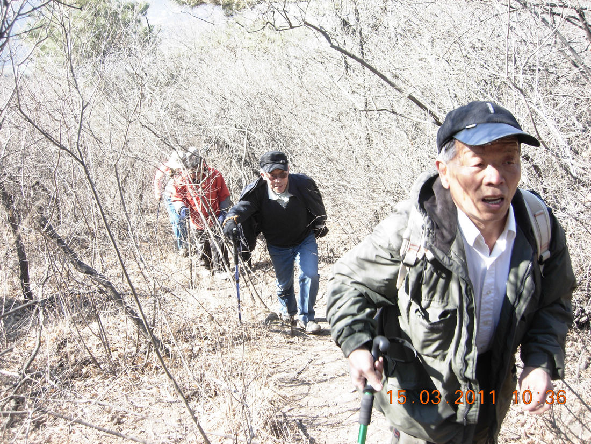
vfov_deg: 39.7
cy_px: 222
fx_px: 615
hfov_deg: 51.4
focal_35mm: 36
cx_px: 296
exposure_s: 1/108
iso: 50
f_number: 3.4
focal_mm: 7.5
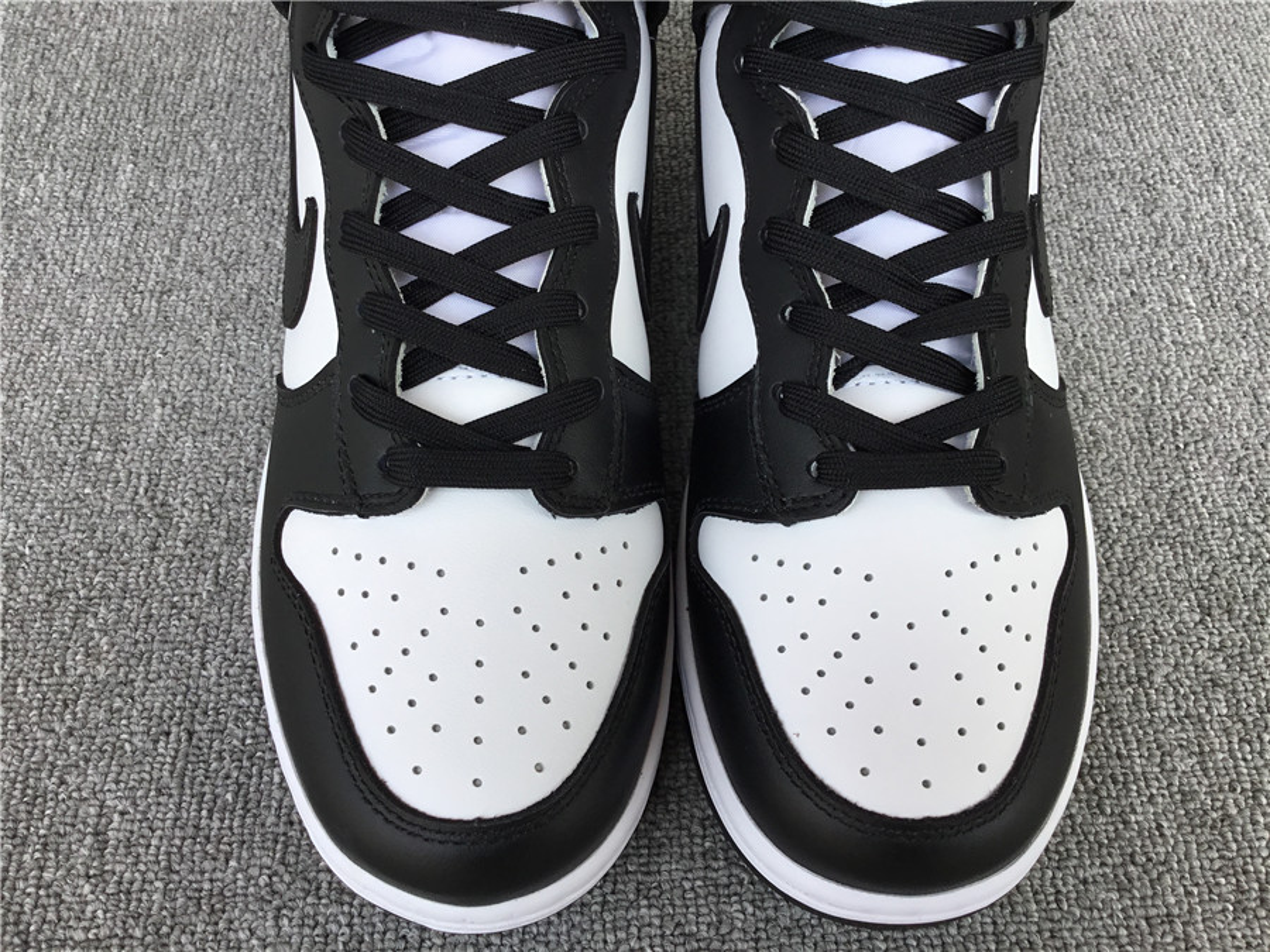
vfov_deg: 45.4
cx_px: 635
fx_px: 1137
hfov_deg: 58.4
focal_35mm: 31
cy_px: 476
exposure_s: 1/255
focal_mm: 3.3
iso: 25
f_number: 2.4
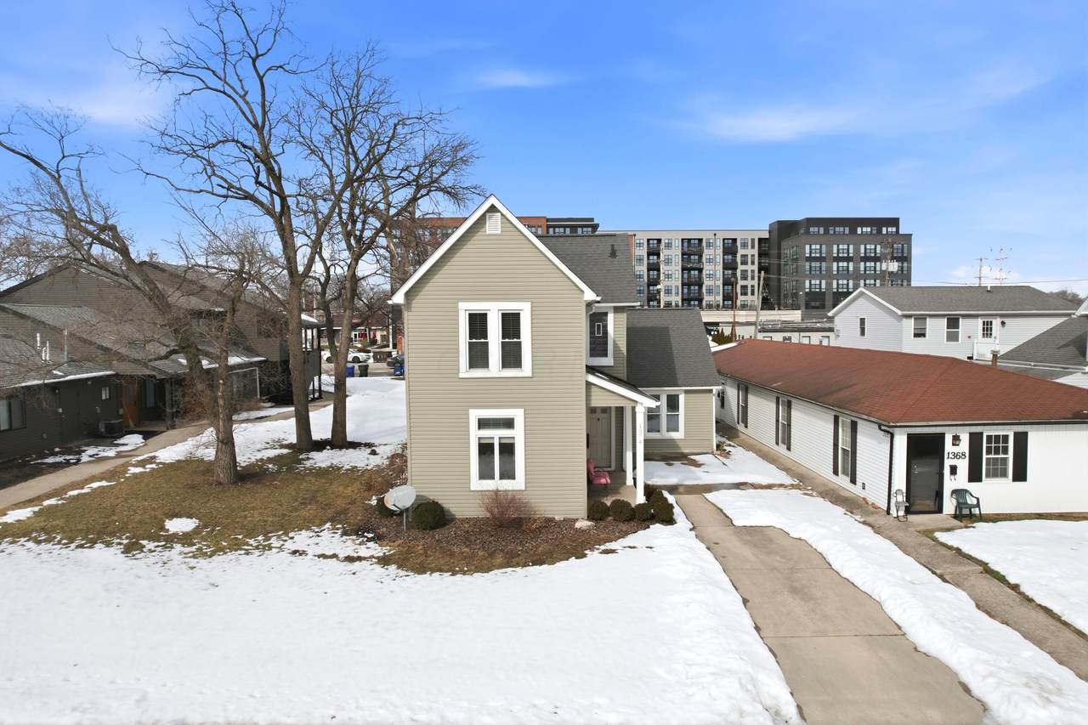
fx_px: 665
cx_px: 544
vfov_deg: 57.2
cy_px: 362
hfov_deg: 78.6
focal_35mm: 22
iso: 100
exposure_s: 1/2500
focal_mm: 8.4
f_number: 2.8
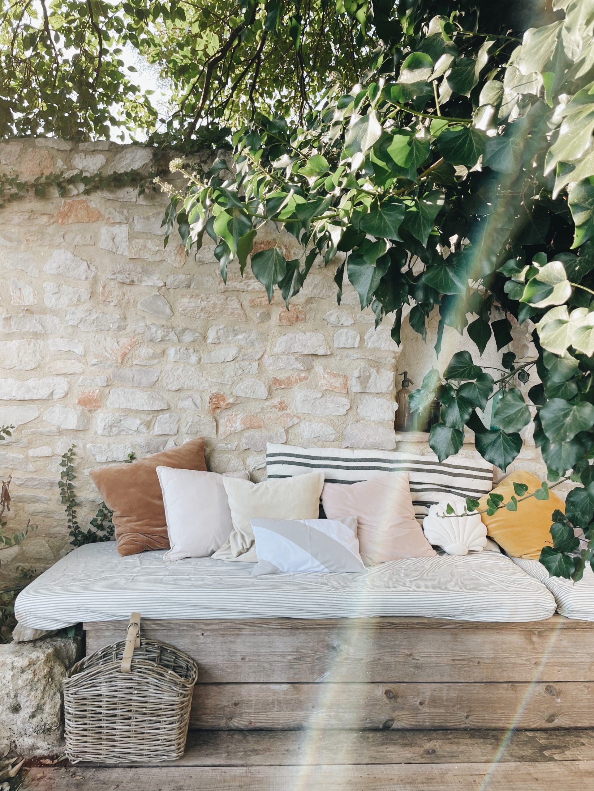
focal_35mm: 26
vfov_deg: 67.3
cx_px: 297
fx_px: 595
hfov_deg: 53.1
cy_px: 396
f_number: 1.6
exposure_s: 1/137
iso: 32
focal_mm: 4.2
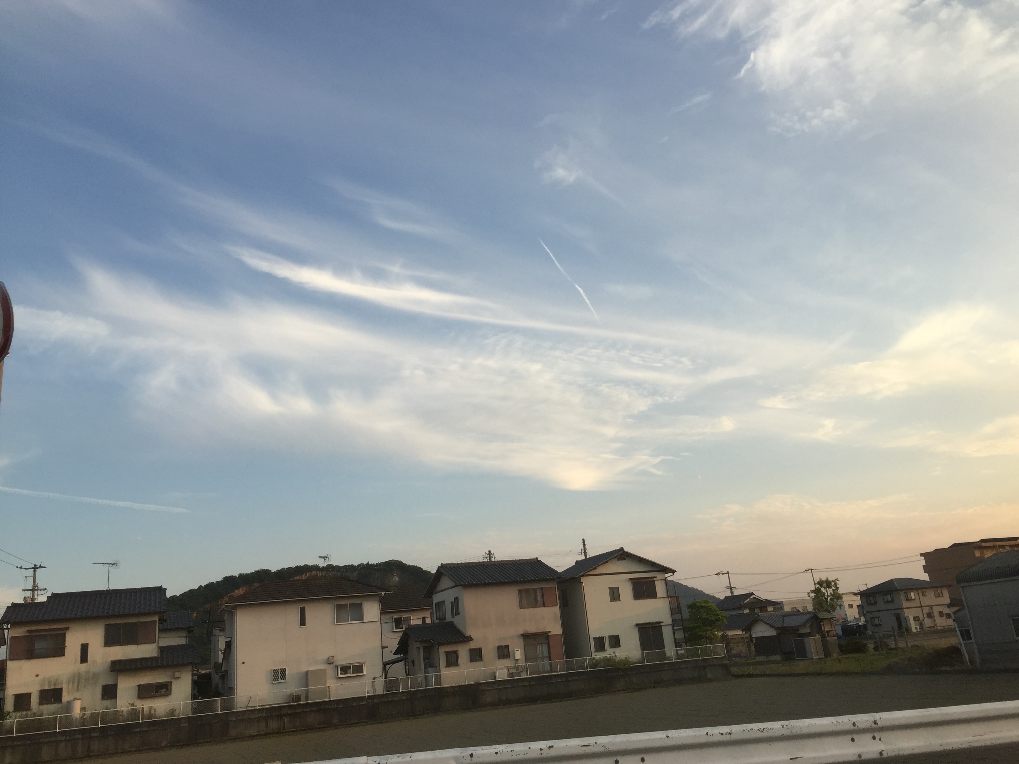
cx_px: 510
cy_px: 382
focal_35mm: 29
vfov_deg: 48.2
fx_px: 854
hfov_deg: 61.7
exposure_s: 1/391
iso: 32
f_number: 2.2
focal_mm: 4.15
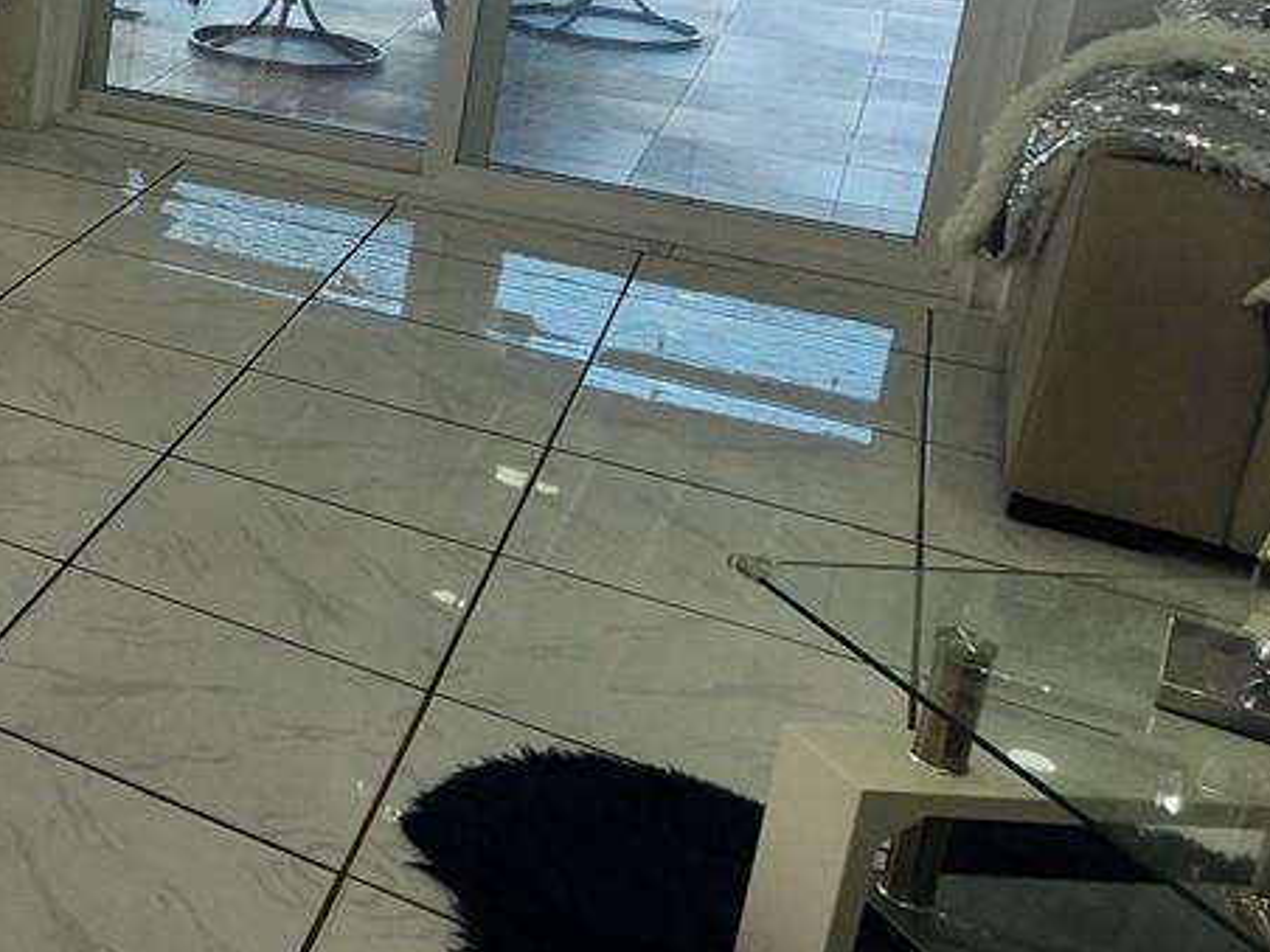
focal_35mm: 46
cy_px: -31
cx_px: -731
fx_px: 1688
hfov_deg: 26.4
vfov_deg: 29.2
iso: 40
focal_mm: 1.74
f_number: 2.2
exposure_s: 1/138
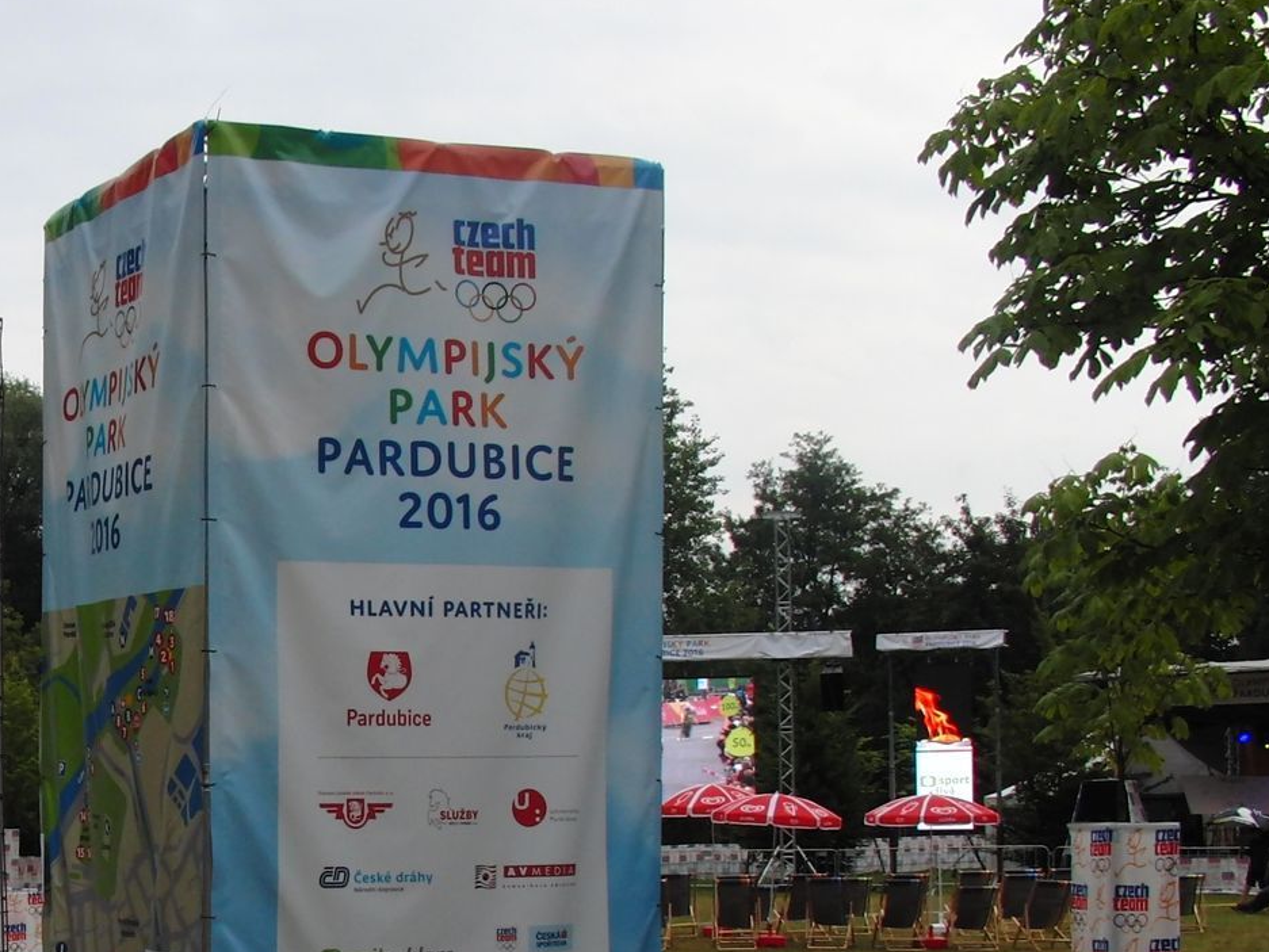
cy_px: 777
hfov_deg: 26.4
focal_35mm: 71
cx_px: 99
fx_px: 2603
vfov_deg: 20.5
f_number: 5.3
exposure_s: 1/160
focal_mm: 7.3
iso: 100
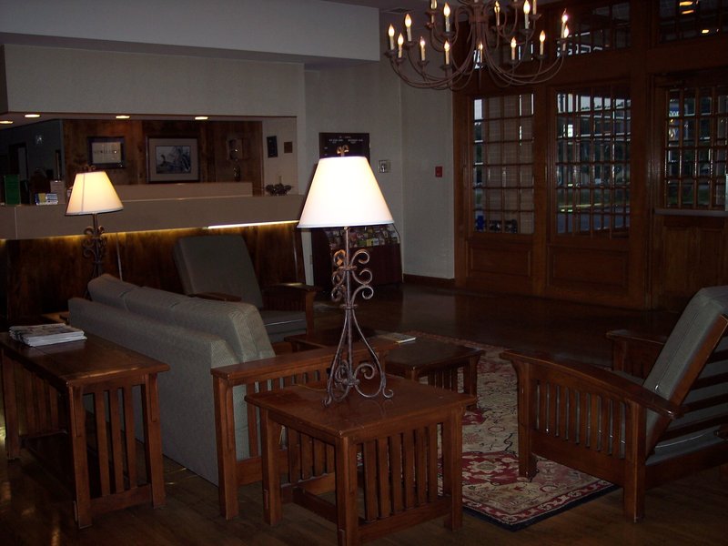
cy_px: 273
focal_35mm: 39
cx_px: 364
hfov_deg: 47.9
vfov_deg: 36.8
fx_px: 820
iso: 100
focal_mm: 8
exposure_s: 1/60
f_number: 2.8
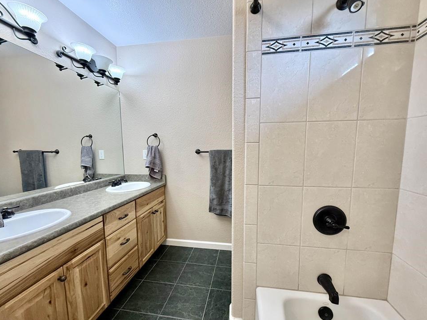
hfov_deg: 98.2
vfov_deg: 81.7
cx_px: 213
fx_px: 185
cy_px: 168
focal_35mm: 15
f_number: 2.2
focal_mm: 2.22
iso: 320
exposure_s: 1/120
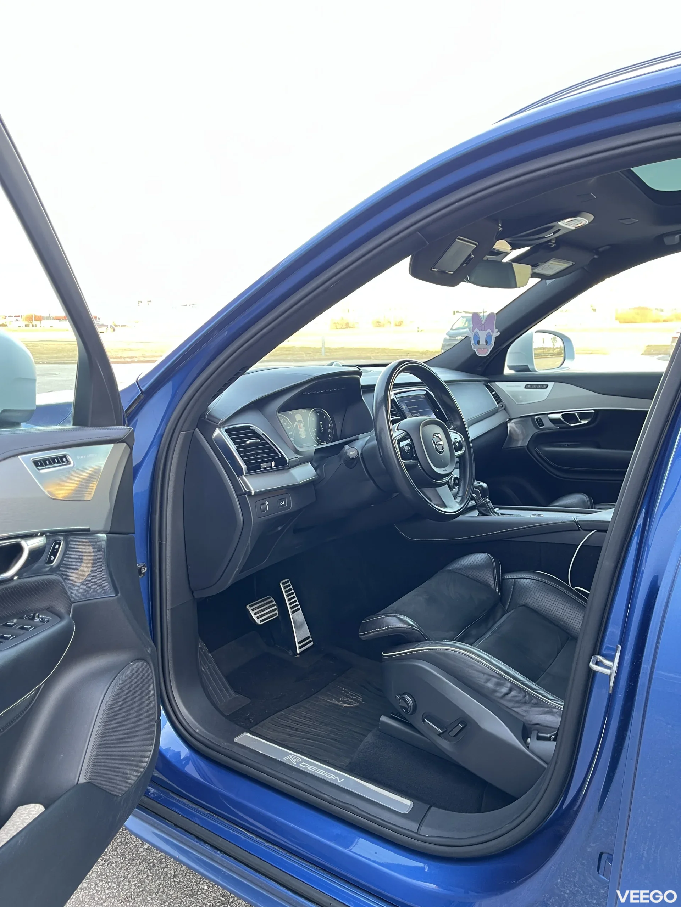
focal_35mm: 26
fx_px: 682
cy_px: 454
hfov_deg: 53.1
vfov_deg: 67.3
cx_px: 340
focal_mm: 5.1
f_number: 1.6
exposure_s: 1/62
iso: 125
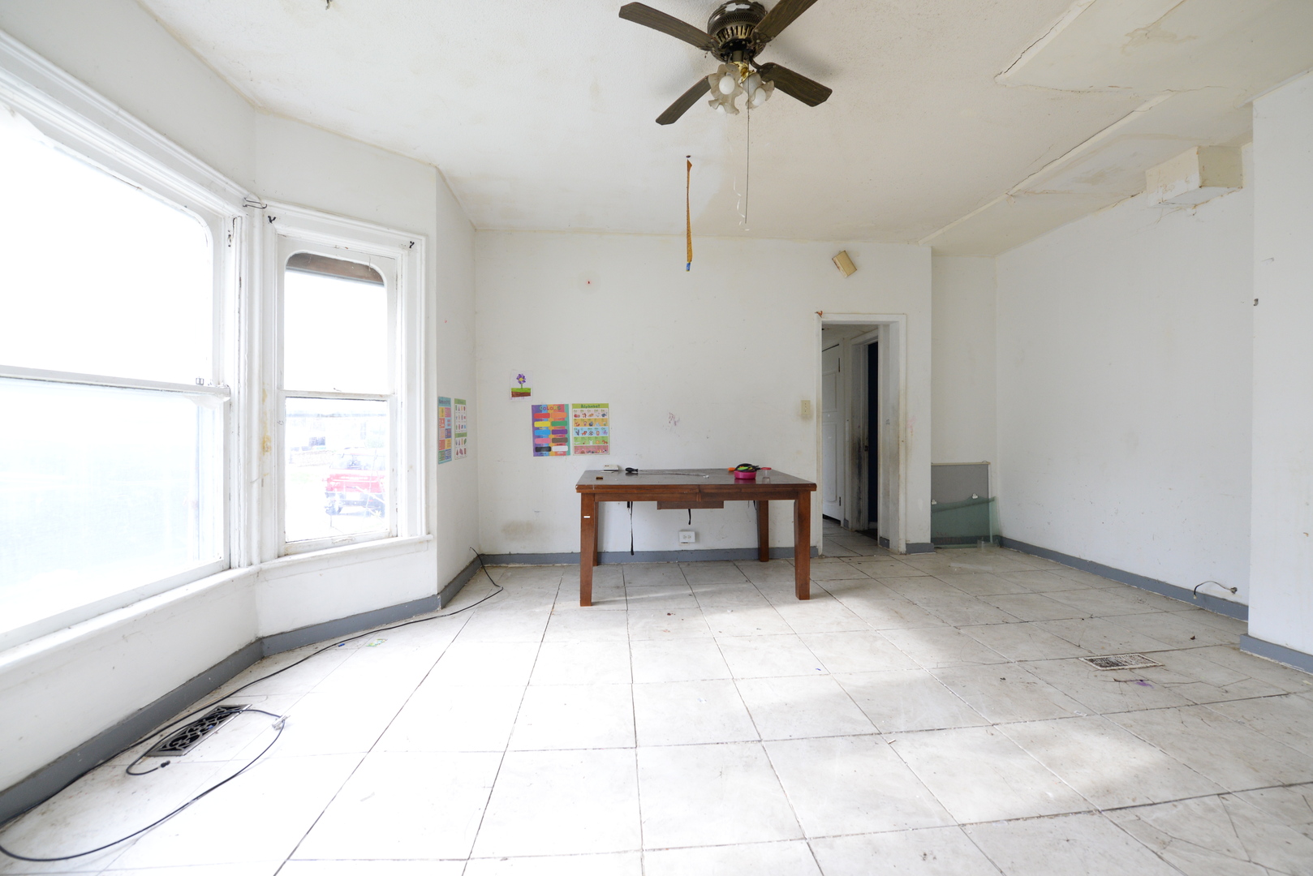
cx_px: 656
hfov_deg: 104.2
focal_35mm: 14
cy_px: 438
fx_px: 511
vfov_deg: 81.3
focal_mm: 14
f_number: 5.6
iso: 1250
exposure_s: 1/125
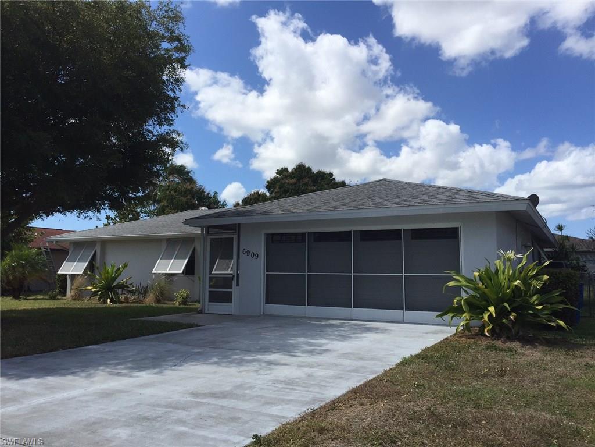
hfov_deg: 61.7
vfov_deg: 48.2
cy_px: 224
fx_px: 498
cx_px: 298
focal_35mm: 29
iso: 32
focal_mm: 4.15
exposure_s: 1/3300
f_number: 2.2
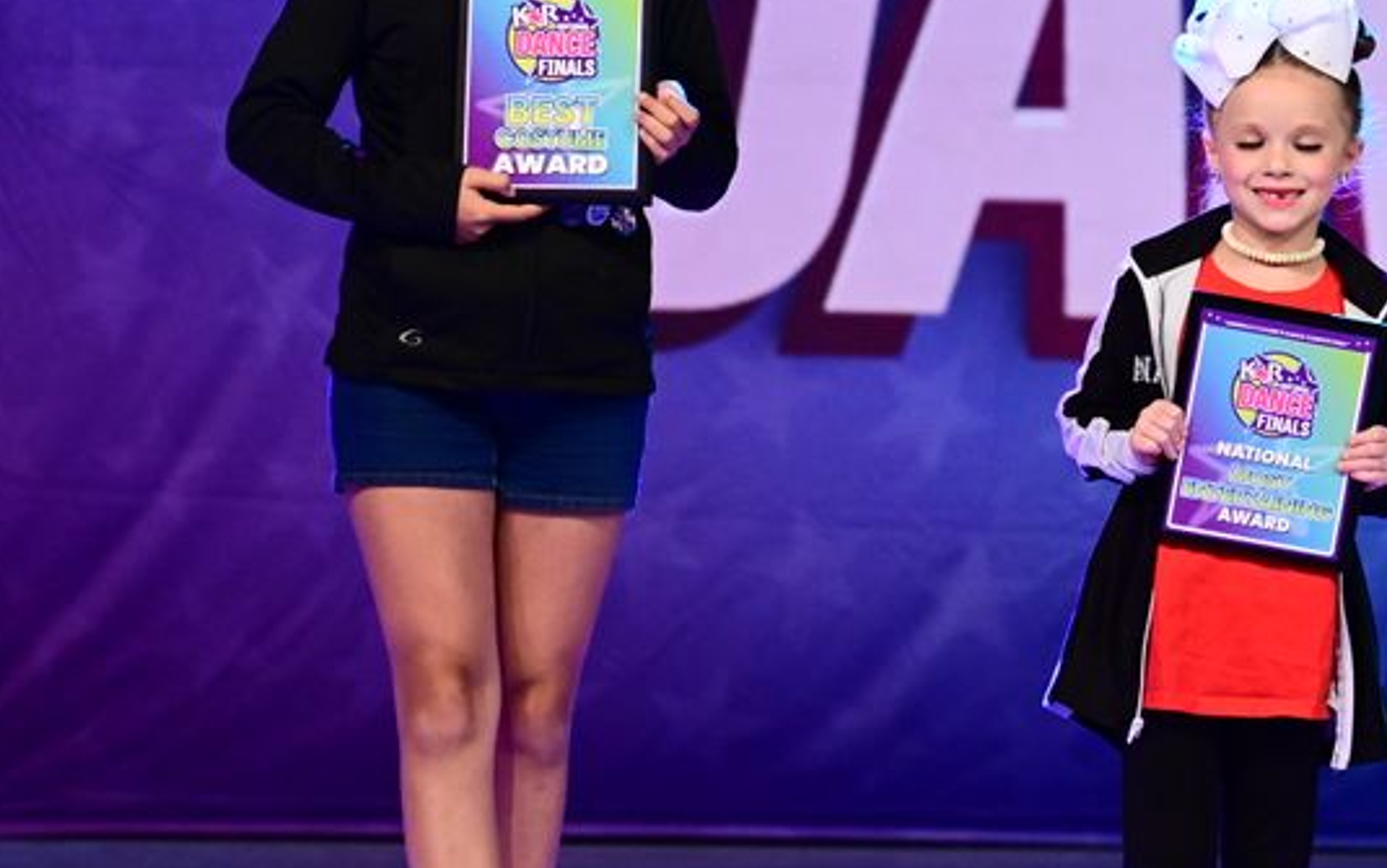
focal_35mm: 571
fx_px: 21595
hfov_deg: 3.7
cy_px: 34
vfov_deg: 2.3
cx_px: 1760
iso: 4000
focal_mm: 200
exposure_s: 1/500
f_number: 4
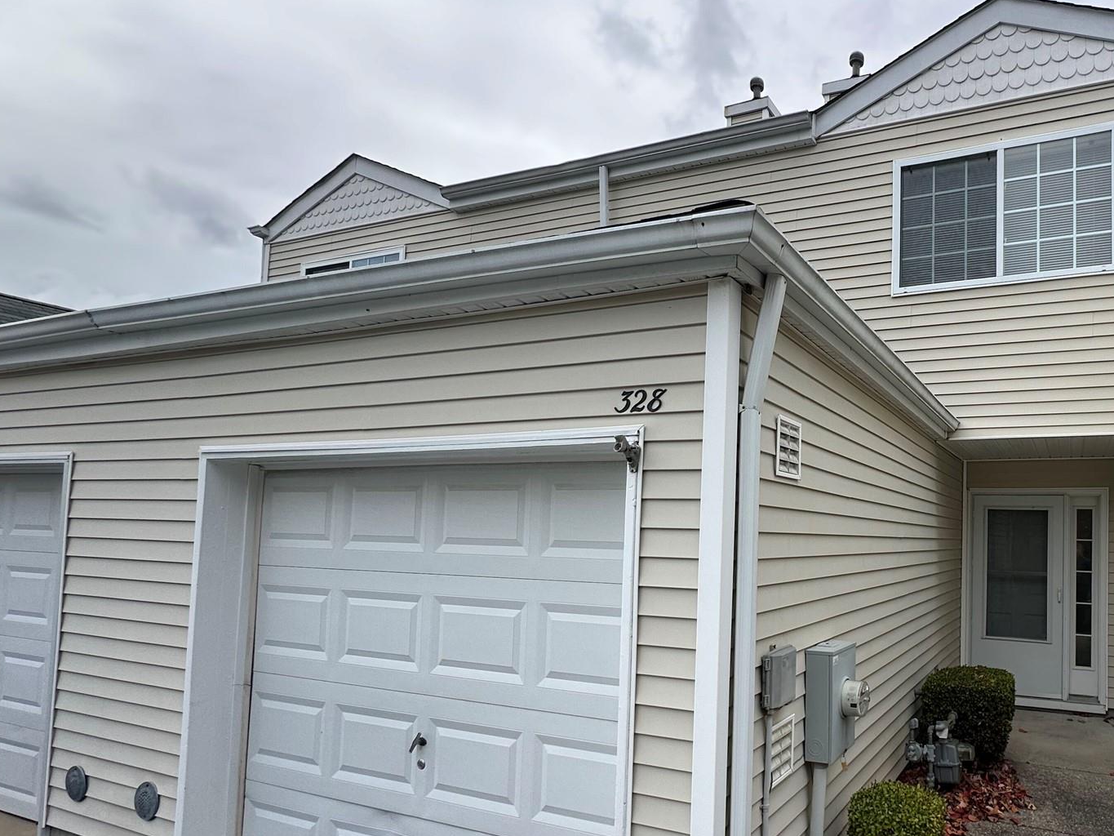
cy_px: 505
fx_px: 676
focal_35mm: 21
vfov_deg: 62.8
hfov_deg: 73.7
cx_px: 828
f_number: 2.2
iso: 40
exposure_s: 1/487
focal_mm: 2.22
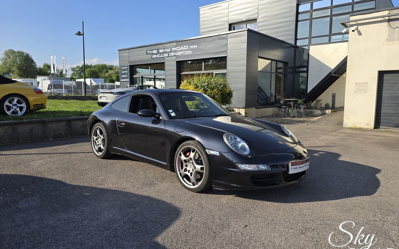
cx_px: 197
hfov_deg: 72.5
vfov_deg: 49.3
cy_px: 119
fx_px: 272
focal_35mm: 25
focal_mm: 6.3
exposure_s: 1/638
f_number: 1.7
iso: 12
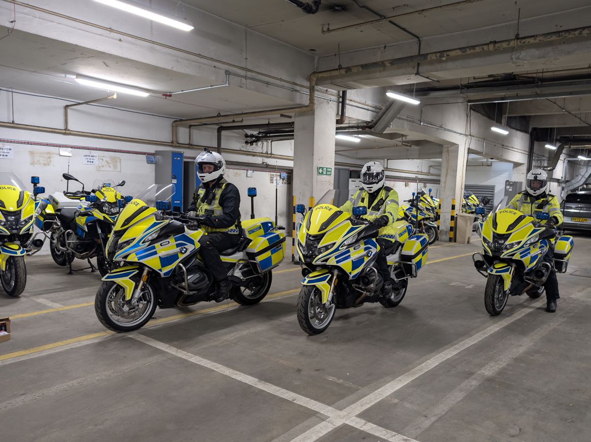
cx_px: 296
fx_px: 409
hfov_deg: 71.6
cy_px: 221
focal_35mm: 24
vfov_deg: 56.7
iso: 87
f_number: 1.68
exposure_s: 1/25.8
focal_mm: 6.9
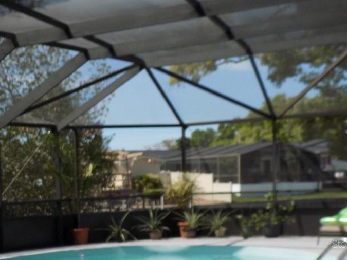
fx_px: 641
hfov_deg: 27.7
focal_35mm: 64
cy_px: 244
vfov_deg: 22.3
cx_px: -31
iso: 80
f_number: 3.2
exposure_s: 1/640
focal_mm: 4.8
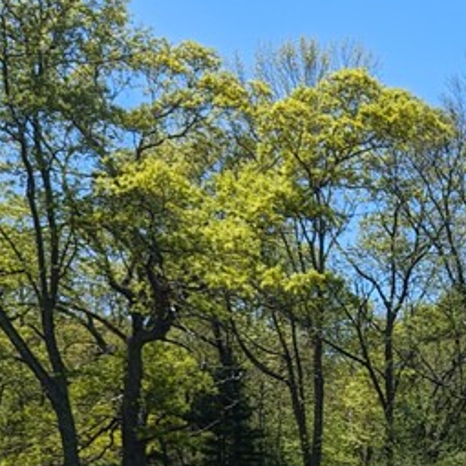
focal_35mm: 85
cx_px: 666
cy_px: 647
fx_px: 1295
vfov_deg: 18.6
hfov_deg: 18.4
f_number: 1.85
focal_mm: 6.81
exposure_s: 1/1572
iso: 45
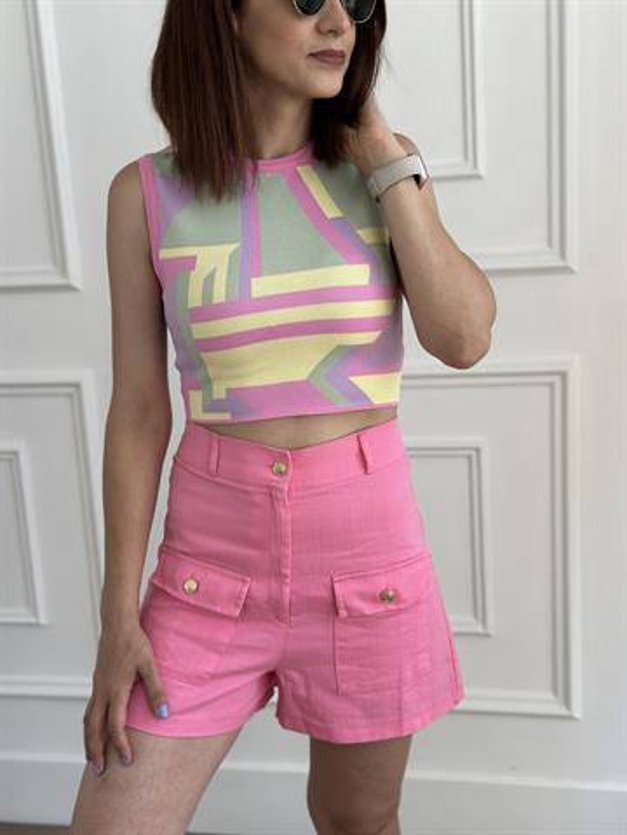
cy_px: 418
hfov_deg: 30.3
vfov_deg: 39.7
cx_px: 314
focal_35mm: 48
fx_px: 1159
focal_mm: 6.86
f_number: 1.78
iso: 80
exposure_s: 1/484
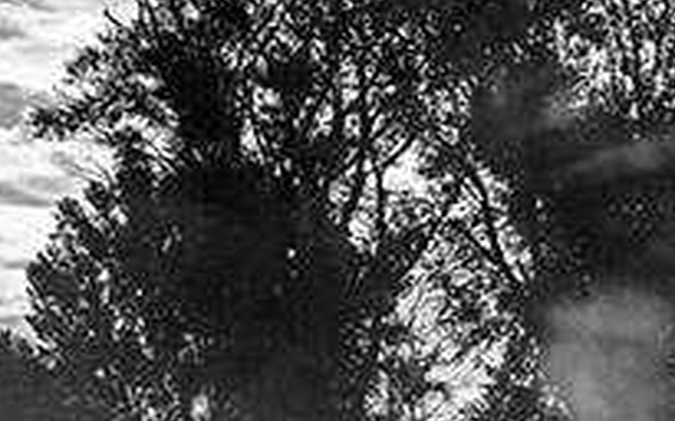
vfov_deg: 10.1
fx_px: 2372
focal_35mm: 129
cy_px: 268
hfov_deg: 16.1
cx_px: 477
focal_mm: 35
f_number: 6.3
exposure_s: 1/160
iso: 64
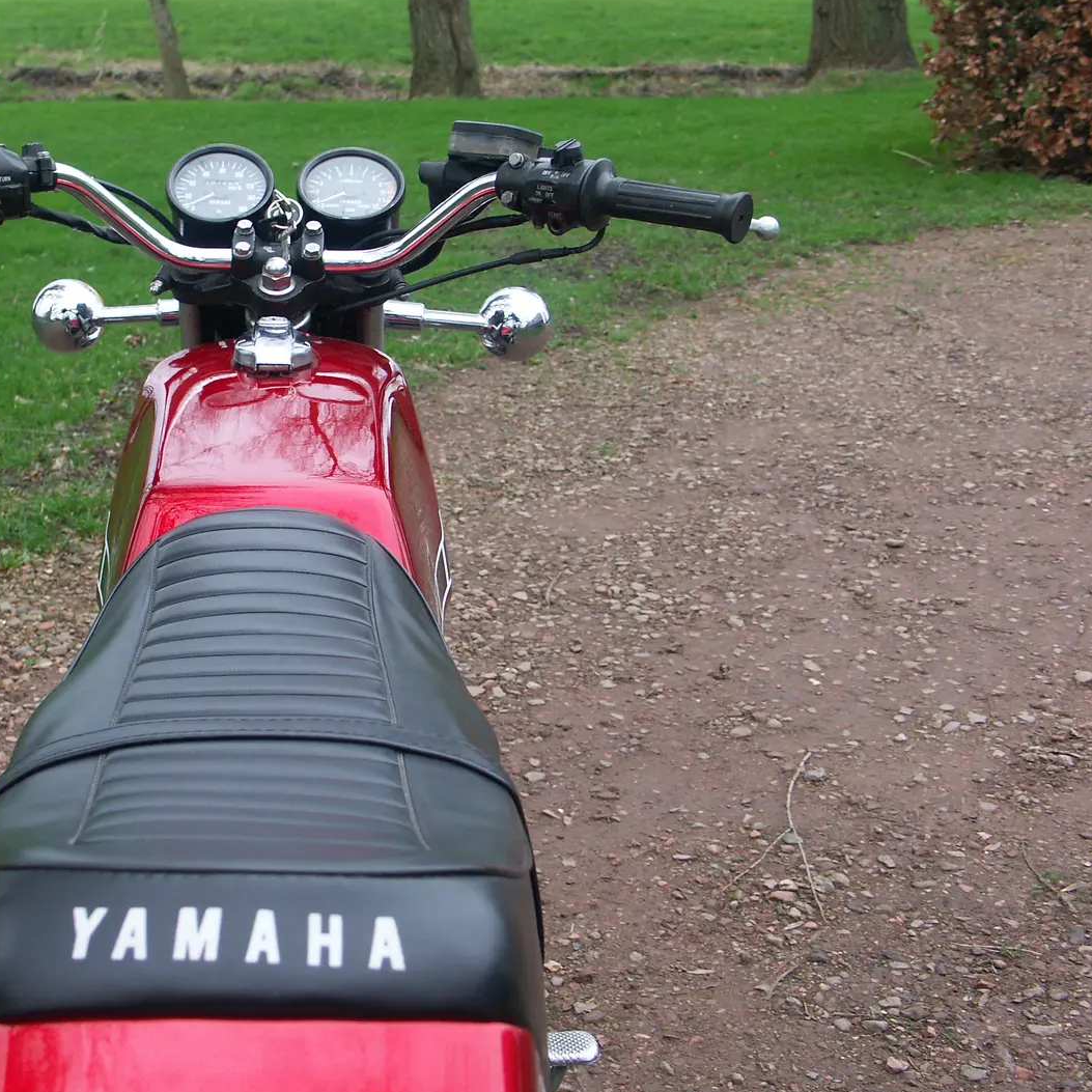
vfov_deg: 36.0
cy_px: 510
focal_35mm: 47
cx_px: 305
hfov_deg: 35.4
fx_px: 1677
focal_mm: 9.14
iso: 100
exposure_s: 1/40
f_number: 2.8
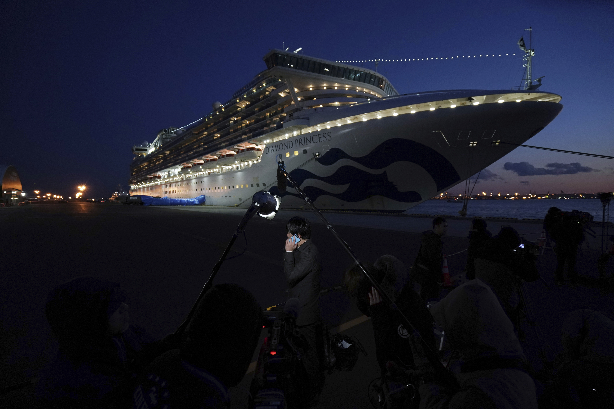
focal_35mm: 16
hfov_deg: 96.7
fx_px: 273
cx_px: 307
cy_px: 204
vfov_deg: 73.7
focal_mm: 16
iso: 2500
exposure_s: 1/125
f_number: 4
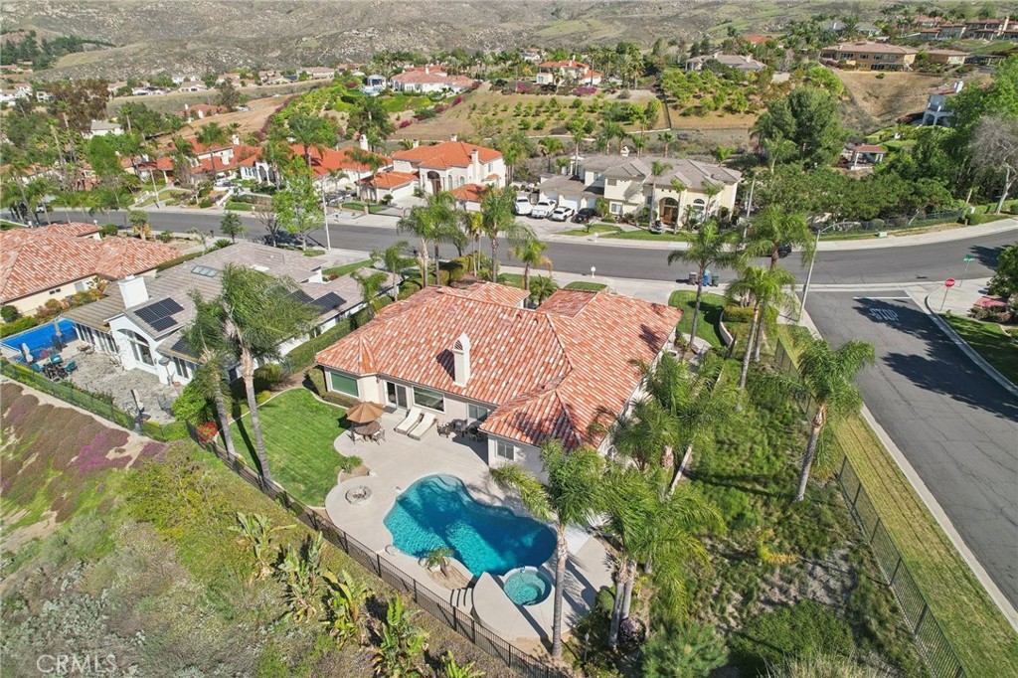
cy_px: 339
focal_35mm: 22
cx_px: 509
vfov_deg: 57.2
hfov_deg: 78.6
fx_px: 622
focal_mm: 8.4
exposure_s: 1/180
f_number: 2.8
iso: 100
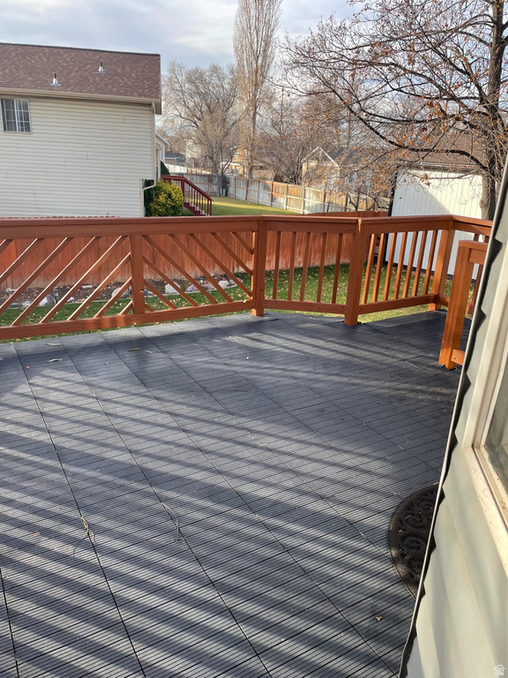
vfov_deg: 67.3
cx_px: 254
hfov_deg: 53.1
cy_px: 339
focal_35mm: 26
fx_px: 509
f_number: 1.6
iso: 32
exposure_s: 1/428
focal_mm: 4.2
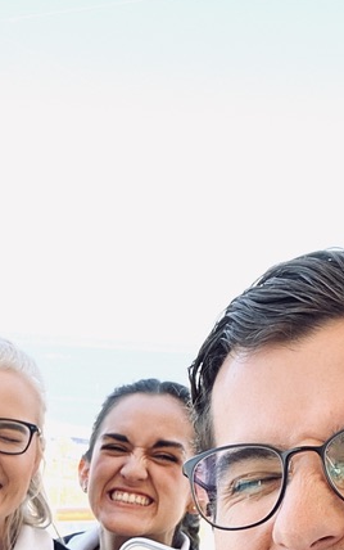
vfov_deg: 25.3
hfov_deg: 16.9
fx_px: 1138
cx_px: 19
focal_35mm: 76
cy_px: 599
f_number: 2.2
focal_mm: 2.71
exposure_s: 1/122
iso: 25
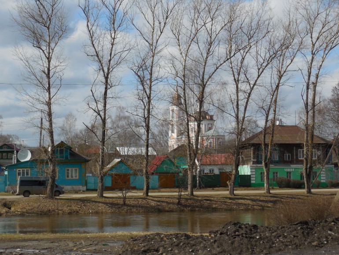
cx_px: 170
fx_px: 793
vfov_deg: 18.2
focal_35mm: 81
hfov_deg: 24.1
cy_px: 128
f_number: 4.6
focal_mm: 14.5
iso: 125
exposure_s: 1/1000
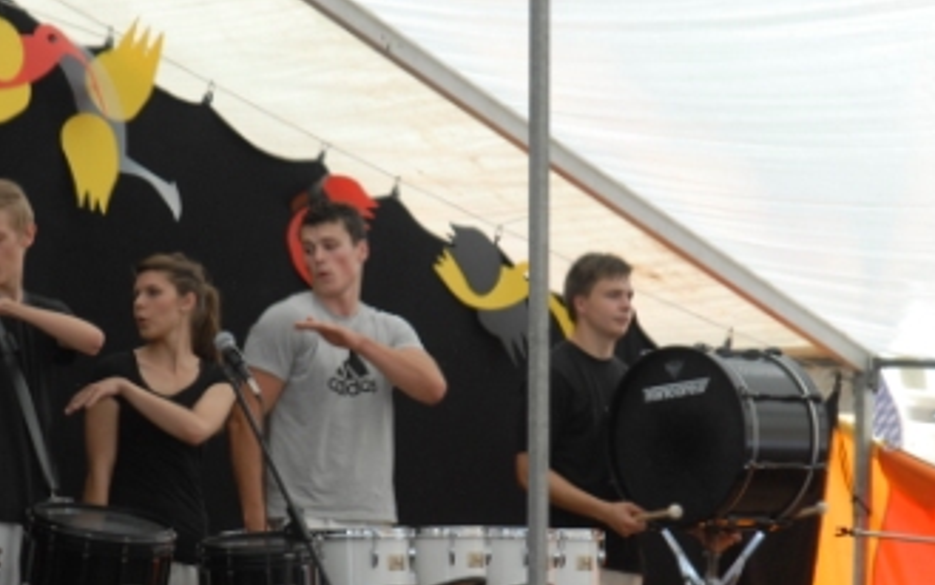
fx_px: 6374
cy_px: 423
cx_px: 313
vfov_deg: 5.3
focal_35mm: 250
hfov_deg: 8.4
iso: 400
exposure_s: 1/160
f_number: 6.3
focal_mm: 120
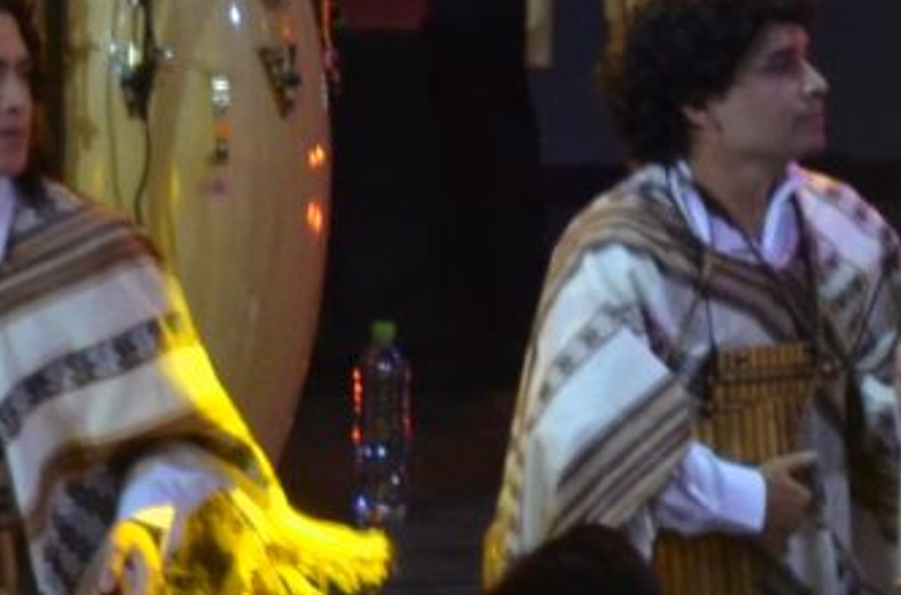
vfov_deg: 0.7
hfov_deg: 1.1
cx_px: -1239
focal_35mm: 1845
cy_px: 479
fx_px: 46045
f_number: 5.6
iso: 800
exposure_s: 1/100
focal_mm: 200
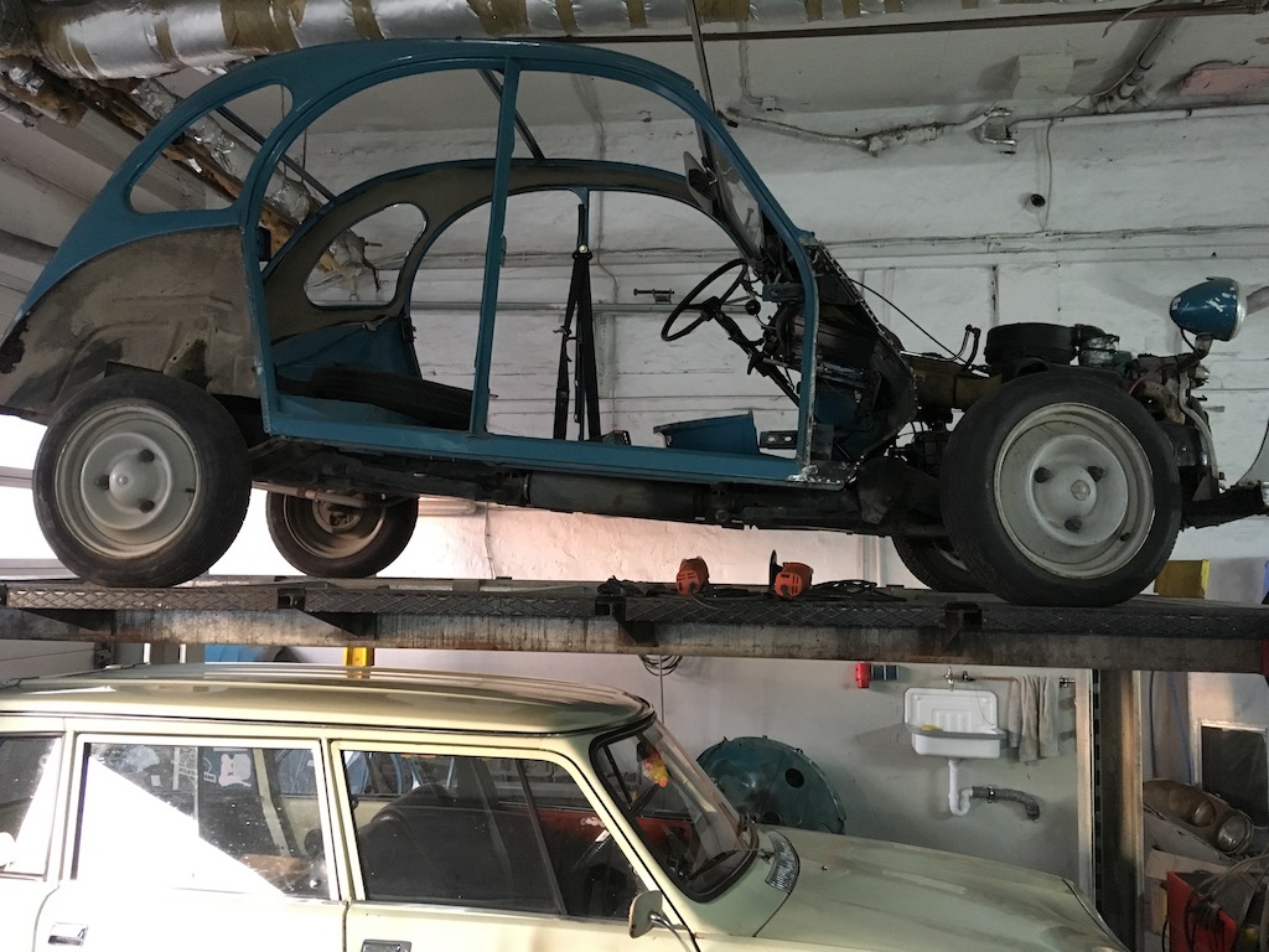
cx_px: 634
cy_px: 476
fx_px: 1063
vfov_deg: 48.2
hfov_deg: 61.7
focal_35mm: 29
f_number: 2.2
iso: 200
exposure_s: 1/25
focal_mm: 4.15
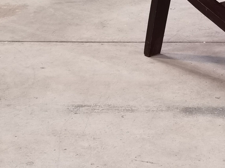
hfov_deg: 18.0
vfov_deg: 13.1
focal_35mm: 108
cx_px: 199
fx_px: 702
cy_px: -72
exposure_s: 1/25
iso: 800
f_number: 1.9
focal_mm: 6.71
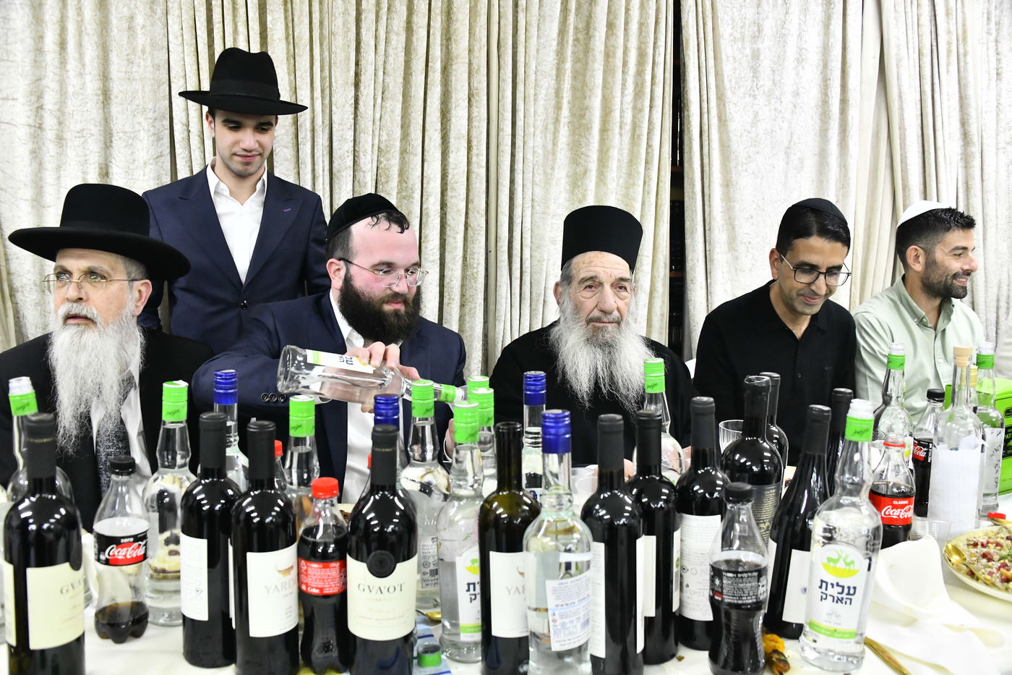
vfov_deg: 46.4
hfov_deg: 65.5
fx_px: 787
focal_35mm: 28
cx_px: 506
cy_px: 338
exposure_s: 1/160
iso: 2500
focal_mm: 28
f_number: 5.6
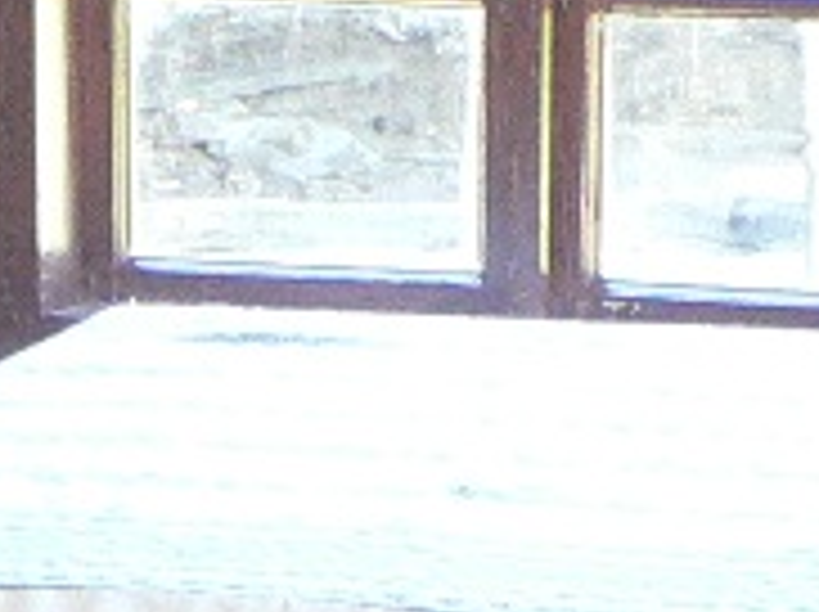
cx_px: -58
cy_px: 1102
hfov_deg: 6.9
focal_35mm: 286
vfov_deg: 5.1
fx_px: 6758
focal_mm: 8.6
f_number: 2.8
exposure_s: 1/60
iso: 400
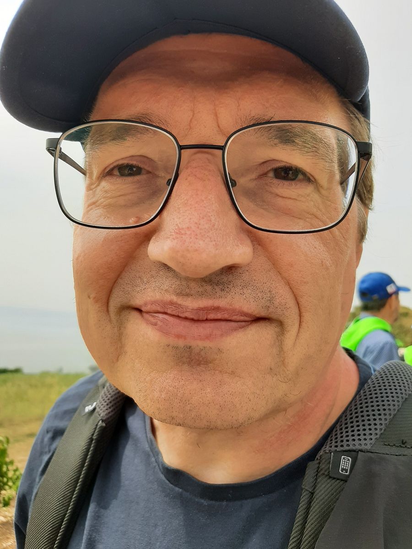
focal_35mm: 26
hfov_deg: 53.1
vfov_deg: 67.3
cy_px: 274
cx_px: 206
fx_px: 413
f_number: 1.7
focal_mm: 3.9
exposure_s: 1/1065
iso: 40
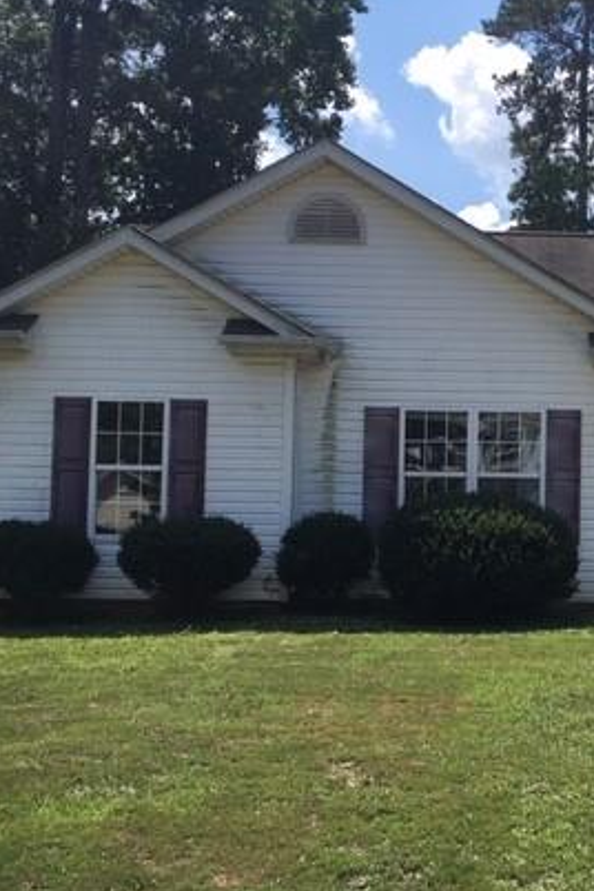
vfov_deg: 41.1
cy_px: 474
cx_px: 545
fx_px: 1188
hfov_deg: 27.0
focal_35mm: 48
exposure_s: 1/1374
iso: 25
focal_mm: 4.15
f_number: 2.2
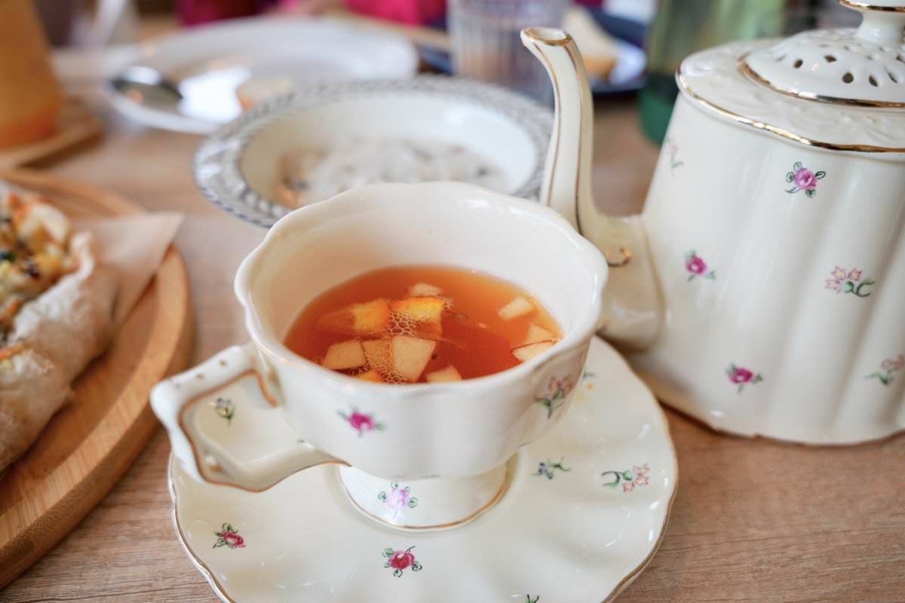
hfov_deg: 60.1
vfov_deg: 42.2
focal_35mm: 31
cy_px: 302
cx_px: 452
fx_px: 782
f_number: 4
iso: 100
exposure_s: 1/80
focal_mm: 31.1
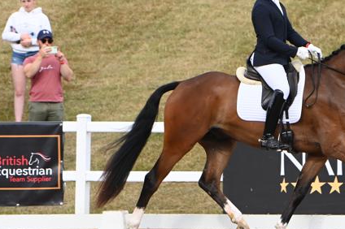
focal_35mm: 706
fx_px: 6760
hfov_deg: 2.9
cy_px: 102
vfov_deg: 1.9
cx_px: 289
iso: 800
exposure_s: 1/500
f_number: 9
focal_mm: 390
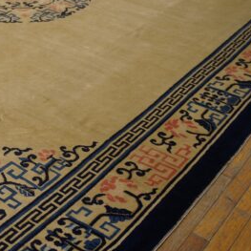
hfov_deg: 27.0
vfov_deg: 28.1
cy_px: 91
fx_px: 500
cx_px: 16
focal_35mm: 61
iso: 640
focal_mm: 21
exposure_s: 1/60
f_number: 4
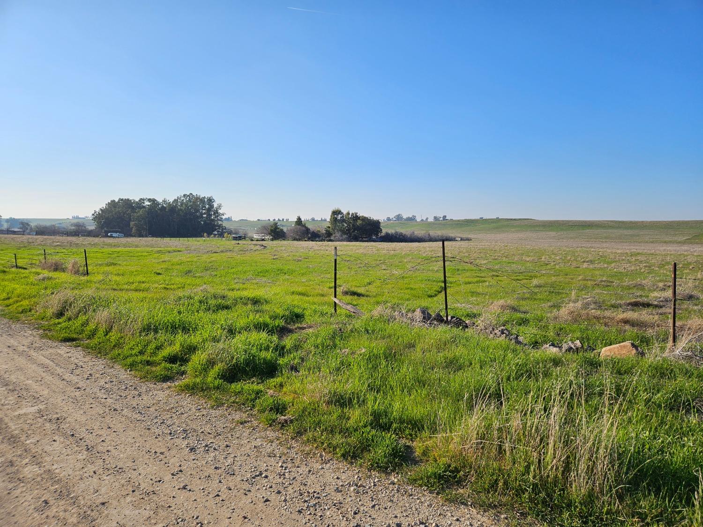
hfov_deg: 73.9
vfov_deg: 58.9
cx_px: 352
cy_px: 264
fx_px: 467
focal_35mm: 23
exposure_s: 1/3151
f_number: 1.8
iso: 25
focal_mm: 5.4
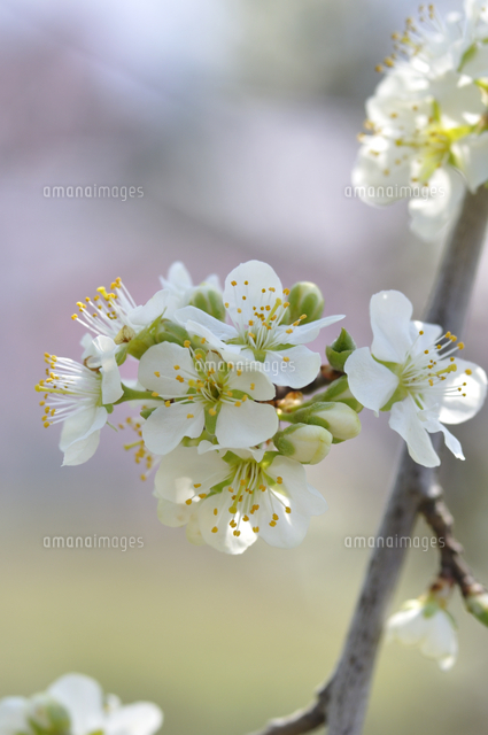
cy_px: 368
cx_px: 244
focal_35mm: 158
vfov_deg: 13.1
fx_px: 3211
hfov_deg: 8.7
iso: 200
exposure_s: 1/500
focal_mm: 105
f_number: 8
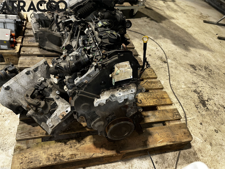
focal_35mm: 24
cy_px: 84
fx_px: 156
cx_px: 112
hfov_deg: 71.6
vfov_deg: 56.8
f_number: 1.78
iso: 50
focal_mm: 6.86
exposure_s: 1/33
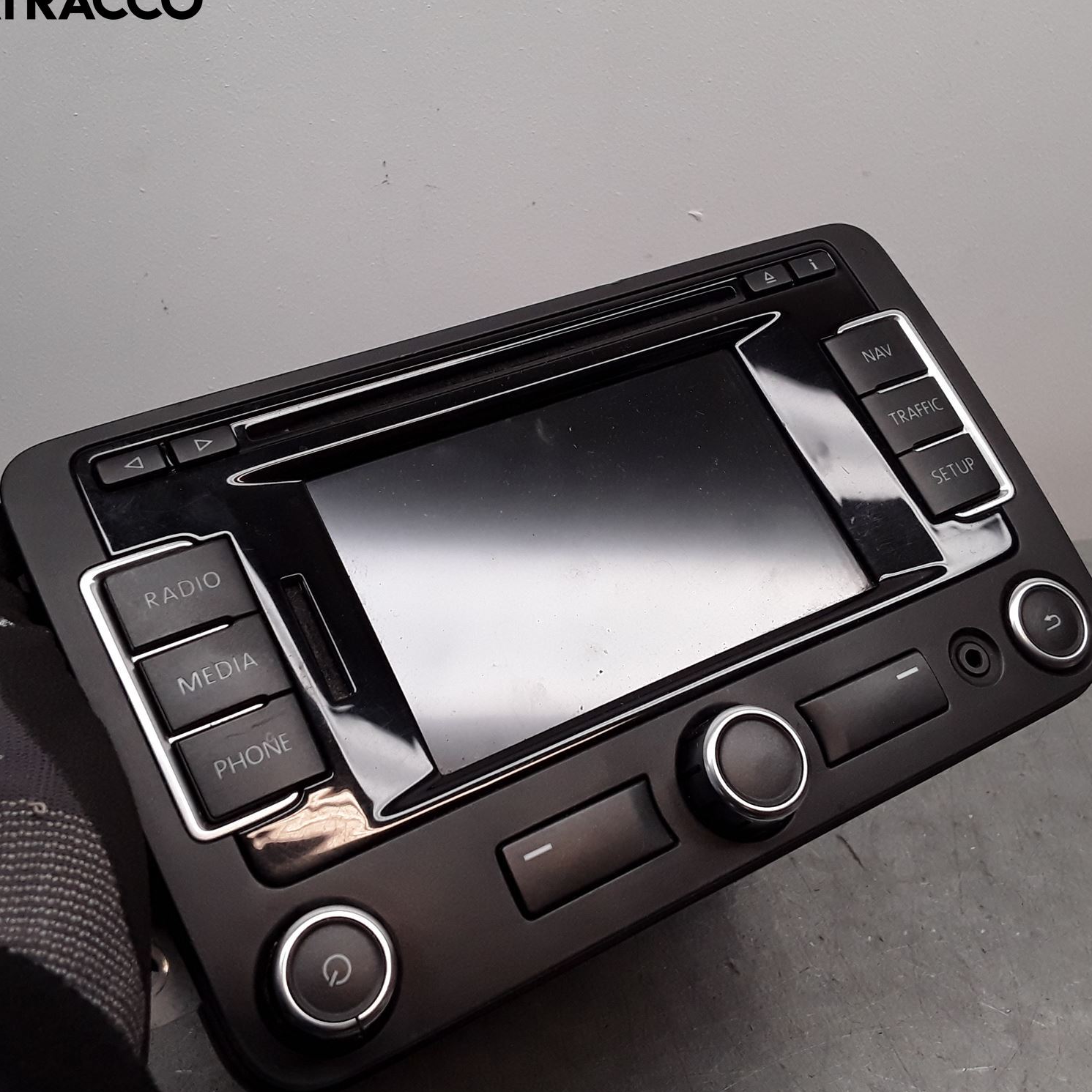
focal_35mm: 34
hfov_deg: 48.4
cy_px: 538
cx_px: 502
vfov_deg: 48.4
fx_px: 1213
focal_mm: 2.91
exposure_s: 1/223
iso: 100
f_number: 1.9
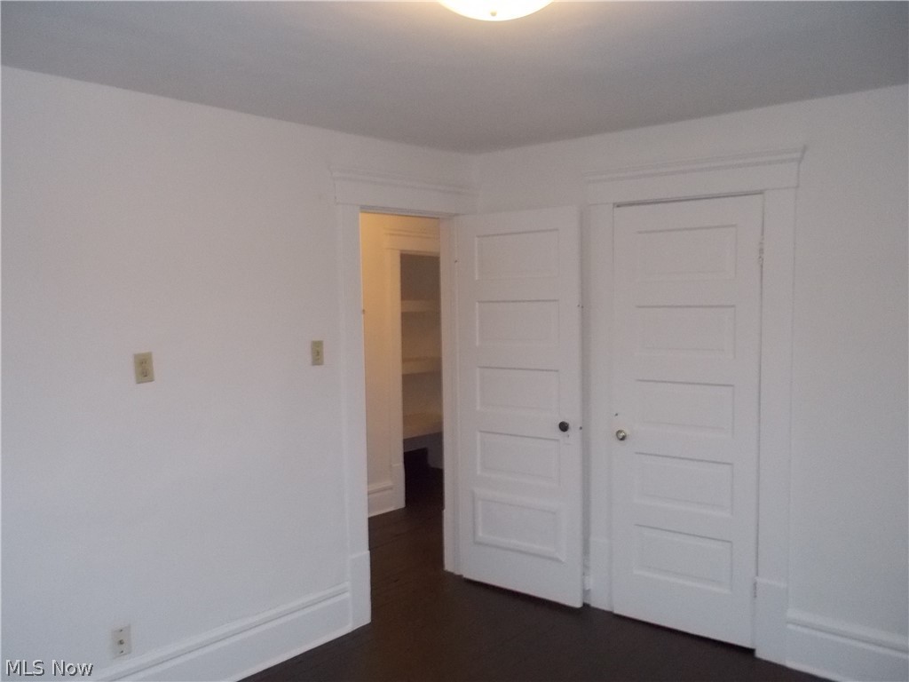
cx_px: 454
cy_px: 341
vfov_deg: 48.2
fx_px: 762
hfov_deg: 61.7
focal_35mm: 29
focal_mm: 4.1
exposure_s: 1/30
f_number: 3.3
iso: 400
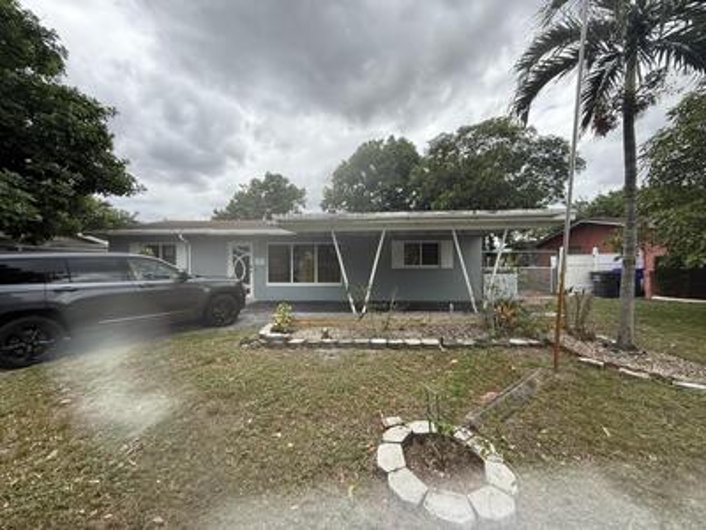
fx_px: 286
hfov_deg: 102.1
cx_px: 353
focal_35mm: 14
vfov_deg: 85.7
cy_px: 265
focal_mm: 2.22
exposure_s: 1/502
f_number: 2.2
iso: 50
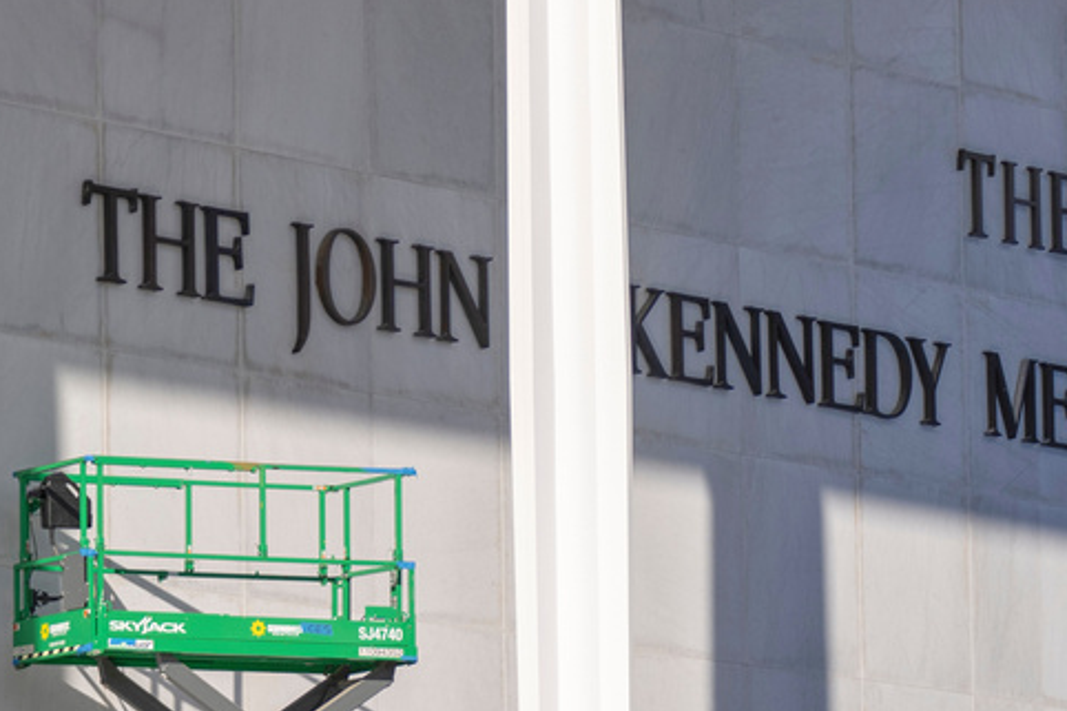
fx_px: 10577
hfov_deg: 5.8
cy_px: 743
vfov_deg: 3.8
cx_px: 890
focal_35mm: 357
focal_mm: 112
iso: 100
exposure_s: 1/2500
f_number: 2.8
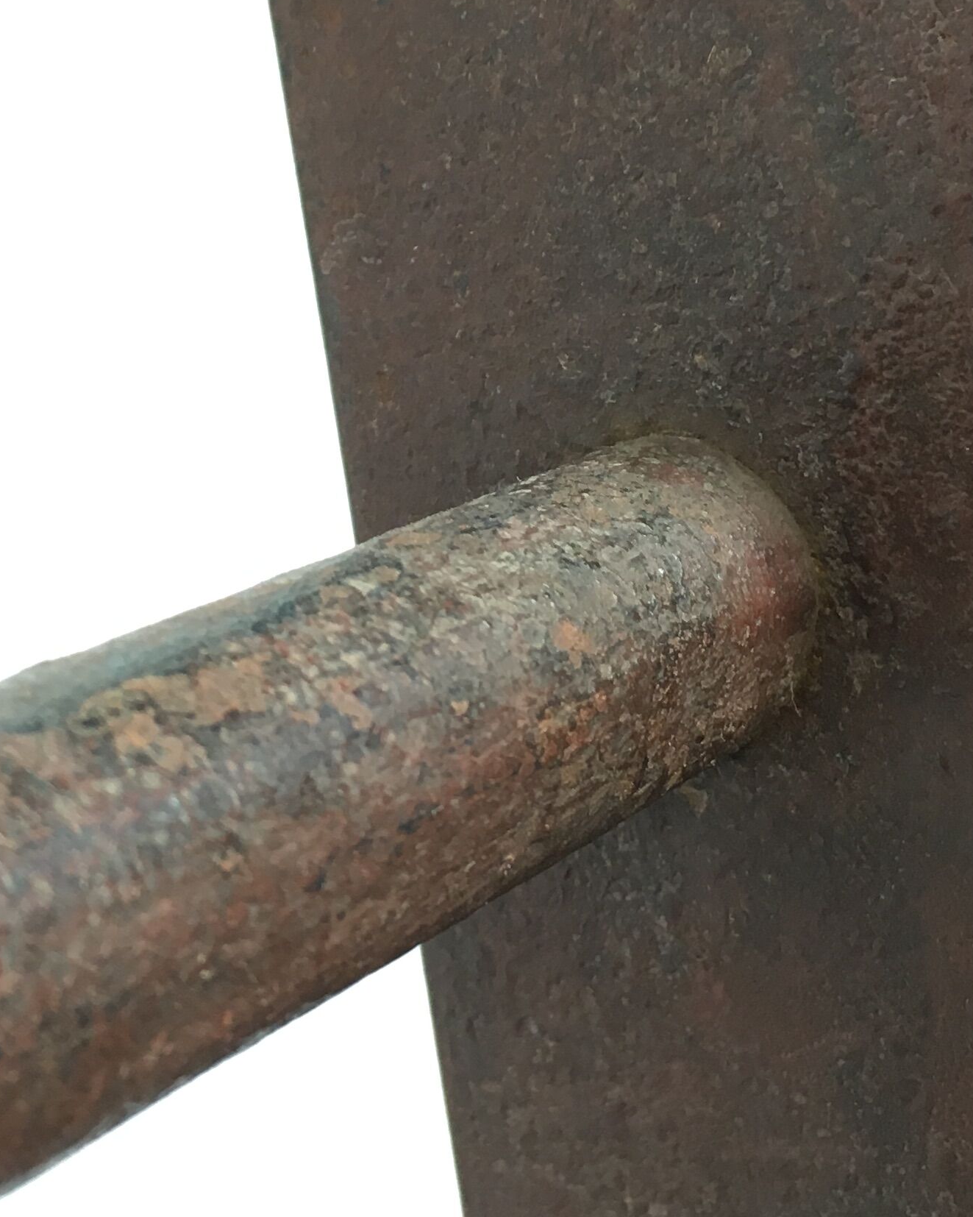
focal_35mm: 69
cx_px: 342
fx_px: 2484
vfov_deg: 27.0
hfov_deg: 22.1
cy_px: 263
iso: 80
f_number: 2.2
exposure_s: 1/33
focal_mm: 4.15
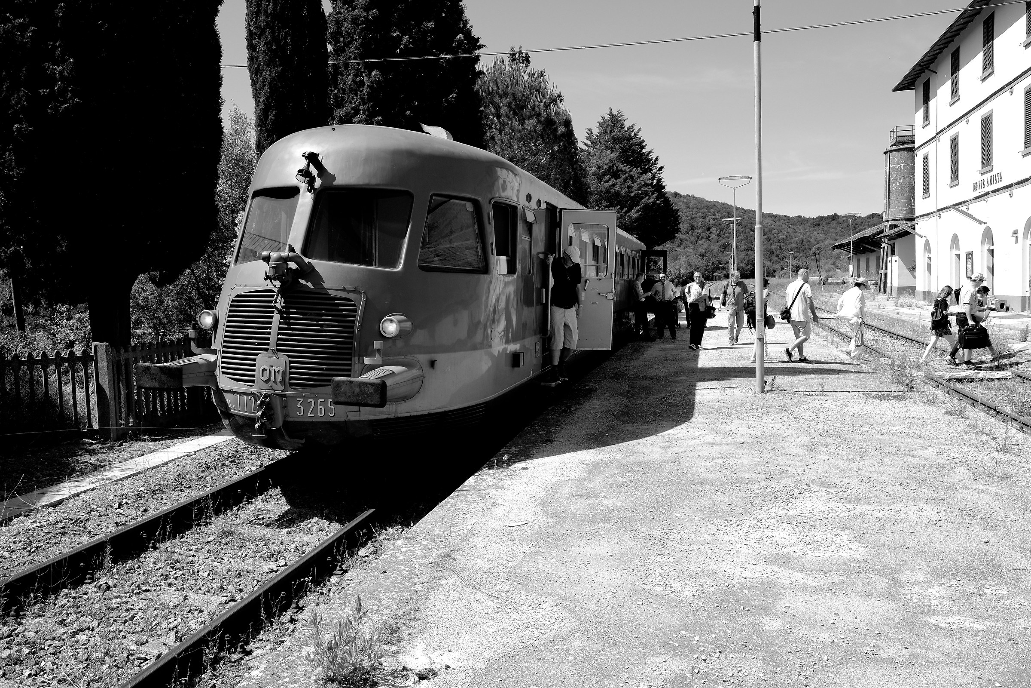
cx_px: 516
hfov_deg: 67.4
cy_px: 344
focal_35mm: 27
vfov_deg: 47.9
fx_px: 773
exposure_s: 1/400
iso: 200
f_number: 5.6
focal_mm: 18
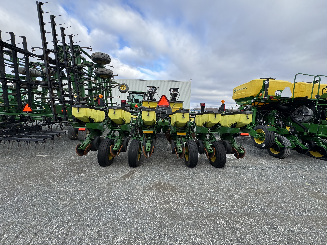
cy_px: 122
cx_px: 164
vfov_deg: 85.7
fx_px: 132
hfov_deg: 102.1
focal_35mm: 14
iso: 40
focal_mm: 2.22
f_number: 2.2
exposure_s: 1/512
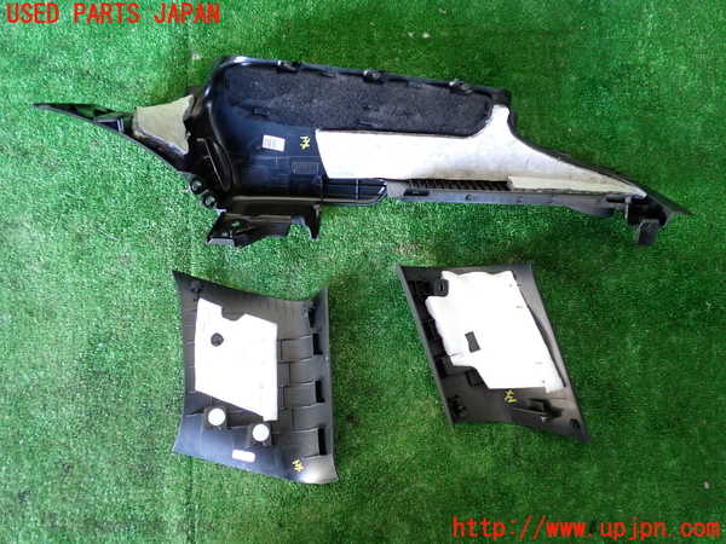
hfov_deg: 60.0
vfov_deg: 46.8
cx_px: 363
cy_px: 272
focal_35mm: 30
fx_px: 629
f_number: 2.3
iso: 320
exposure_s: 1/30
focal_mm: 5.4
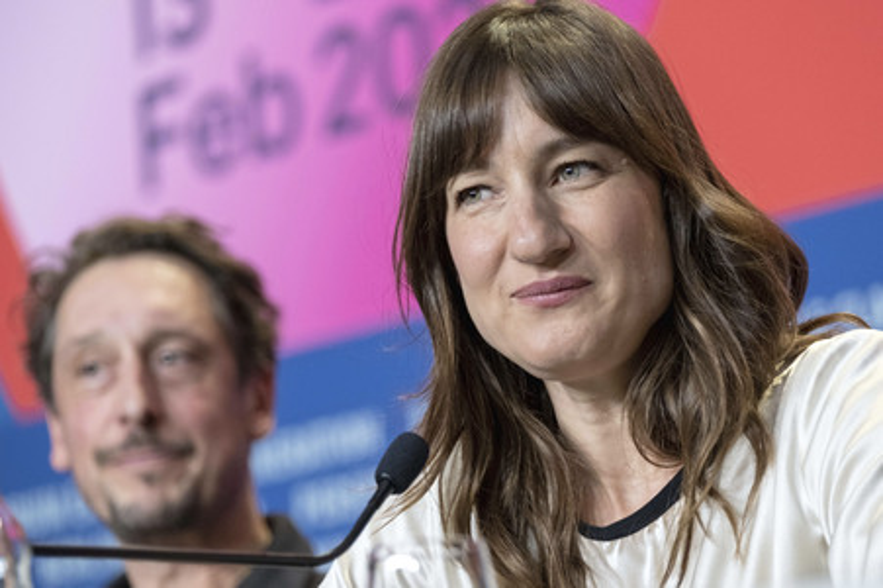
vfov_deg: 8.6
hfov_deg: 12.9
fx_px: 3897
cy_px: 294
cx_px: 442
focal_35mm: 159
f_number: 2.8
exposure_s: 1/240
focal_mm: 106
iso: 2000
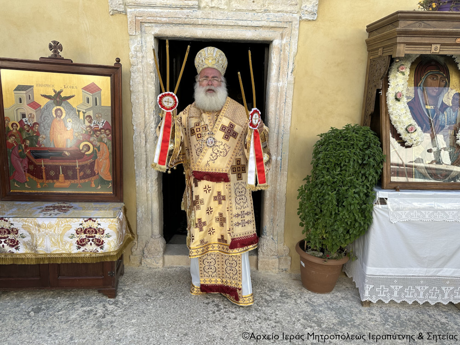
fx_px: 319
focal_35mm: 24
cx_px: 230
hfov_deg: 71.6
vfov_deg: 56.8
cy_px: 172
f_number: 1.78
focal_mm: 6.86
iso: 80
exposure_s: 1/918
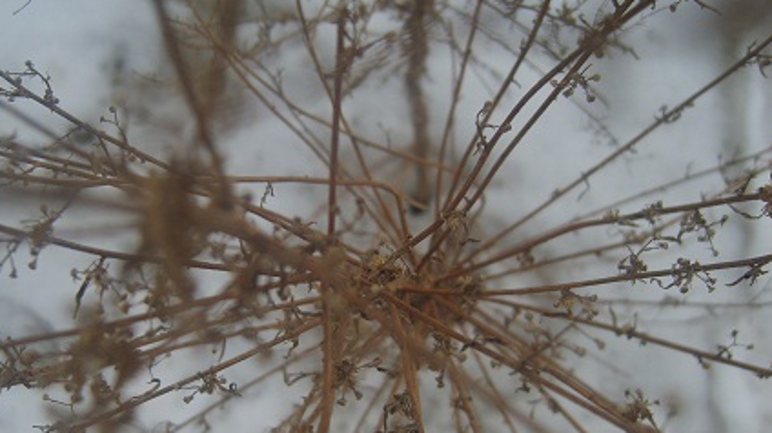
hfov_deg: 45.3
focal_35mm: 45
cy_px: 287
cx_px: 320
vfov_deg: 26.3
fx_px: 921
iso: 50
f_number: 2.8
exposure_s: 1/750
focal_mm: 7.4
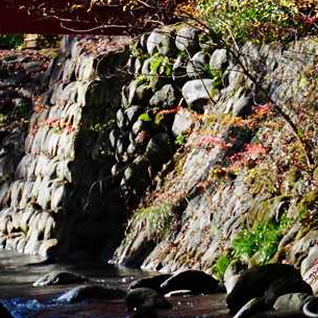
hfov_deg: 2.6
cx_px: 61
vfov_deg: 2.6
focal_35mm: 667
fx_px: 6932
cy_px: -70
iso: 1250
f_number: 5.6
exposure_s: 1/2000
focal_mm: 200
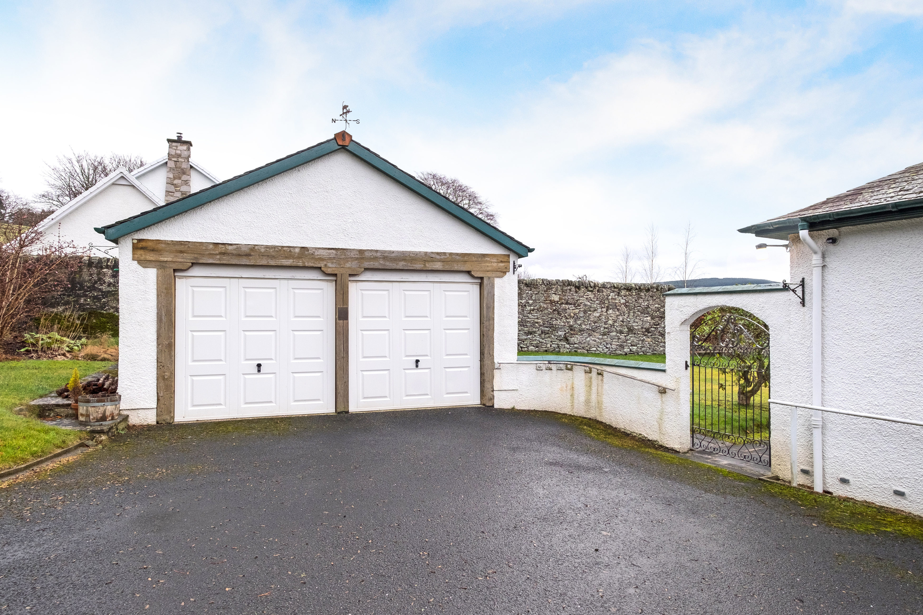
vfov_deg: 59.5
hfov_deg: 81.2
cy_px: 308
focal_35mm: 21
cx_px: 462
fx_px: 538
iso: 400
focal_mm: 13.8
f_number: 9
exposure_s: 1/170
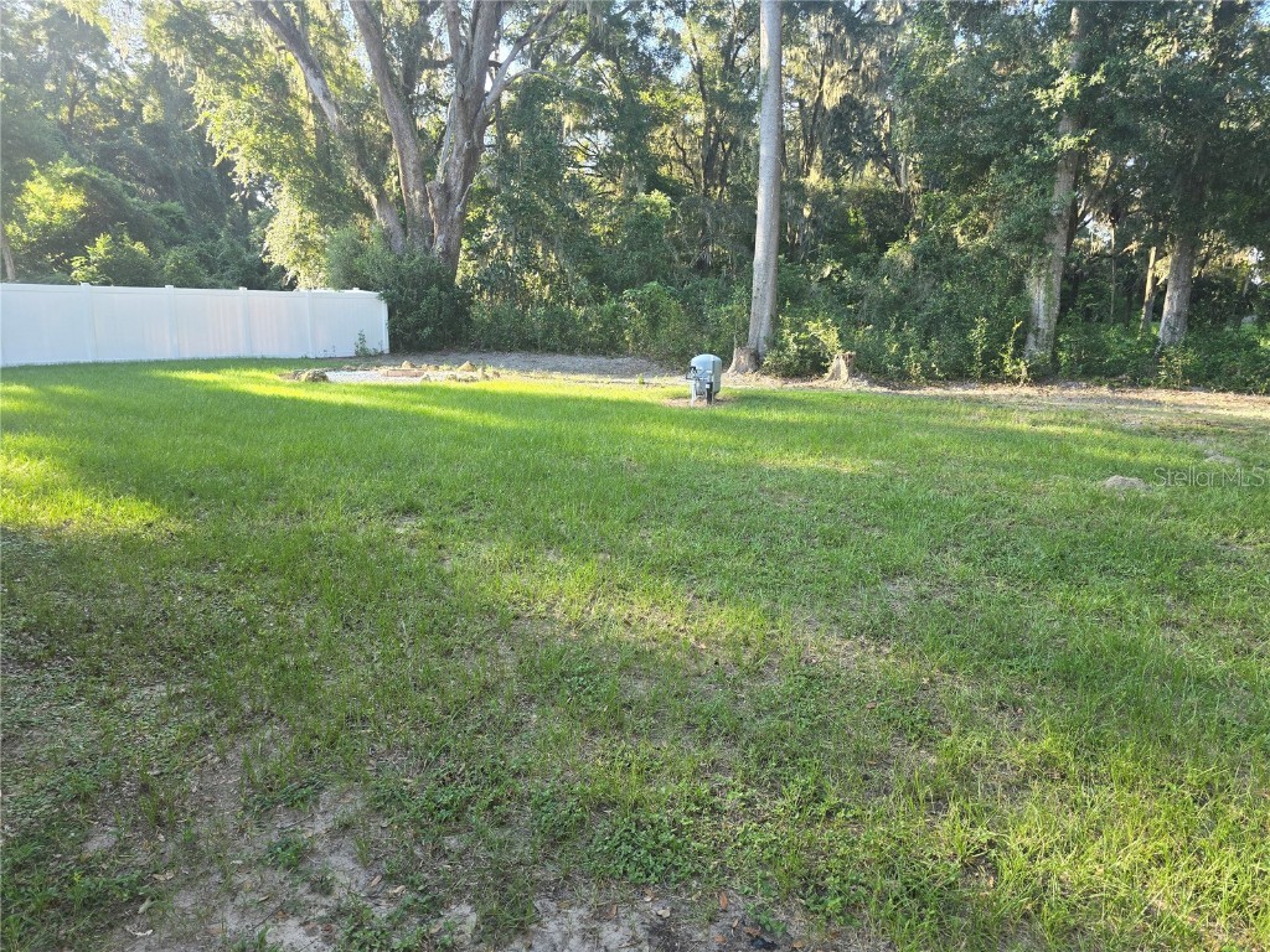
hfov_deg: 73.9
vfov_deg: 58.9
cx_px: 635
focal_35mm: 23
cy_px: 476
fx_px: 844
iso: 50
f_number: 1.7
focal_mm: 6.3
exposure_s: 1/180
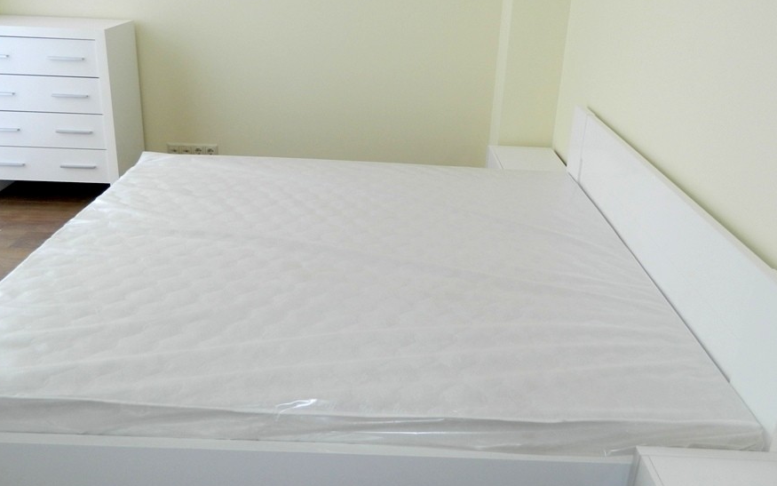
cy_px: 182
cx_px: 386
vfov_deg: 40.3
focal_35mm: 31
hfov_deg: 61.2
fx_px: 656
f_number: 3.1
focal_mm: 4.5
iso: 80
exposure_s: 1/30
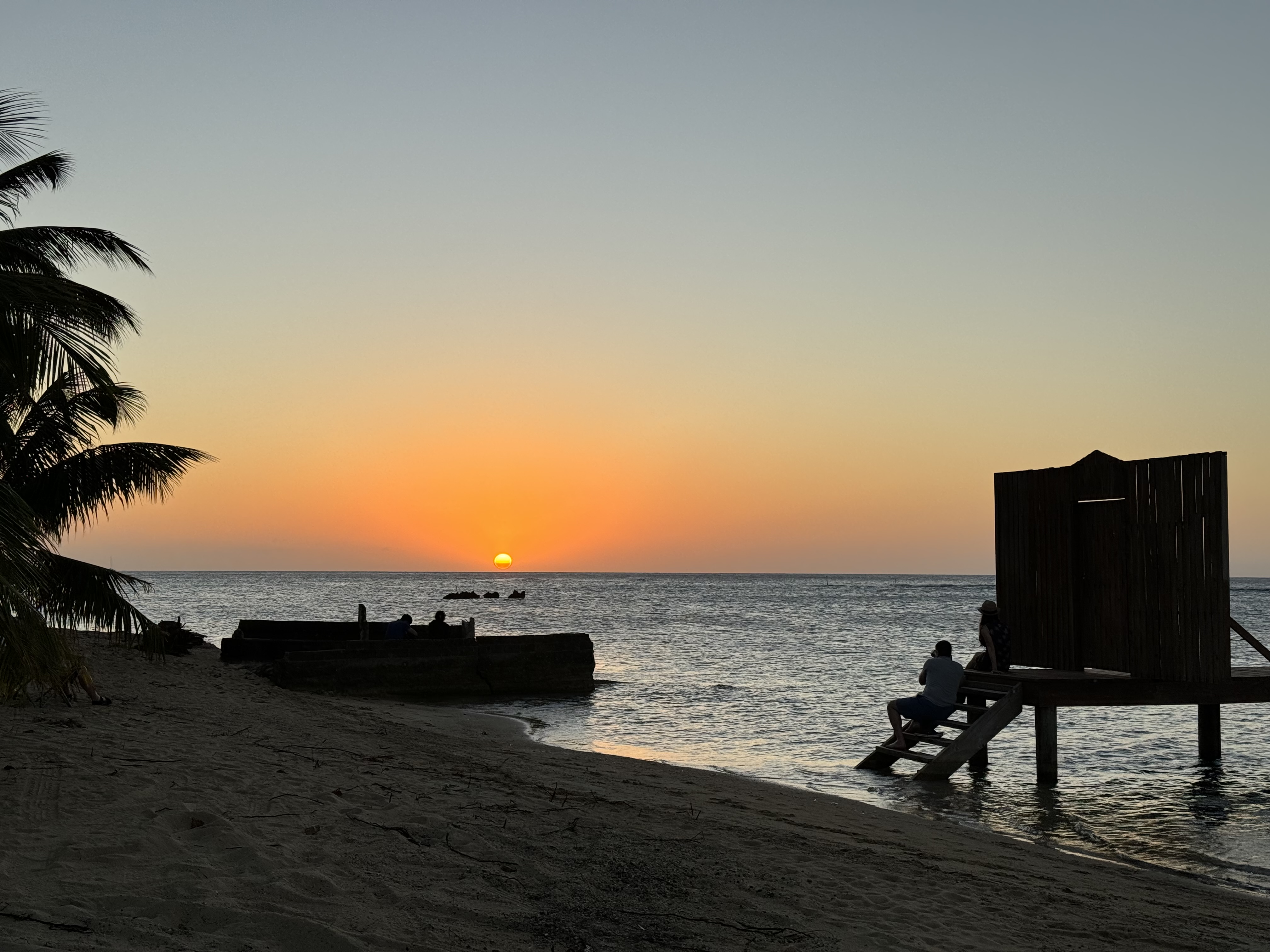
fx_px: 1761
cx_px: 635
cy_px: 476
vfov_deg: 30.3
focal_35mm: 48
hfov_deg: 39.7
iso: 64
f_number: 1.78
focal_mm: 6.86
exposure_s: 1/1923
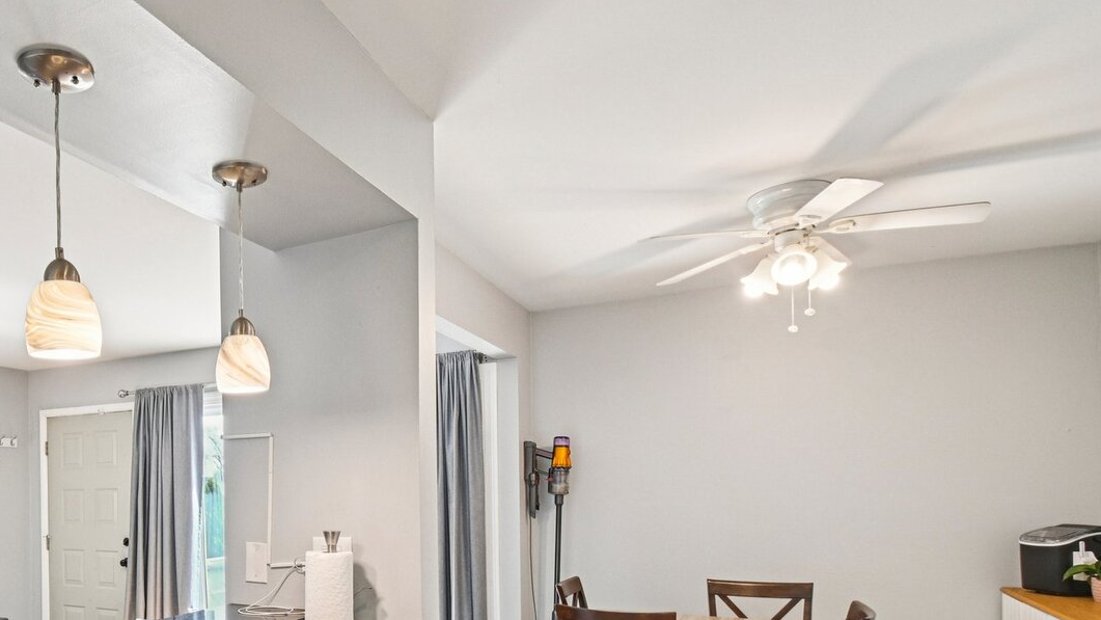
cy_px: 518
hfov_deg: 71.7
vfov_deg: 44.7
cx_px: 291
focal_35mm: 24
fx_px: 701
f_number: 8
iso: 400
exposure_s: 1/13
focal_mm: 10
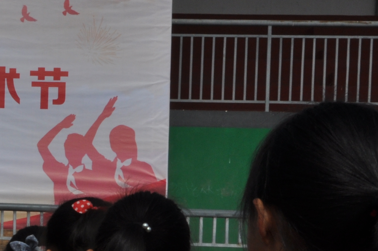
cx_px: -193
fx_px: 2391
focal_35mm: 228
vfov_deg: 6.0
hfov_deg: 8.8
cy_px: 267
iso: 200
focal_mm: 44
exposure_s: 1/200
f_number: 29
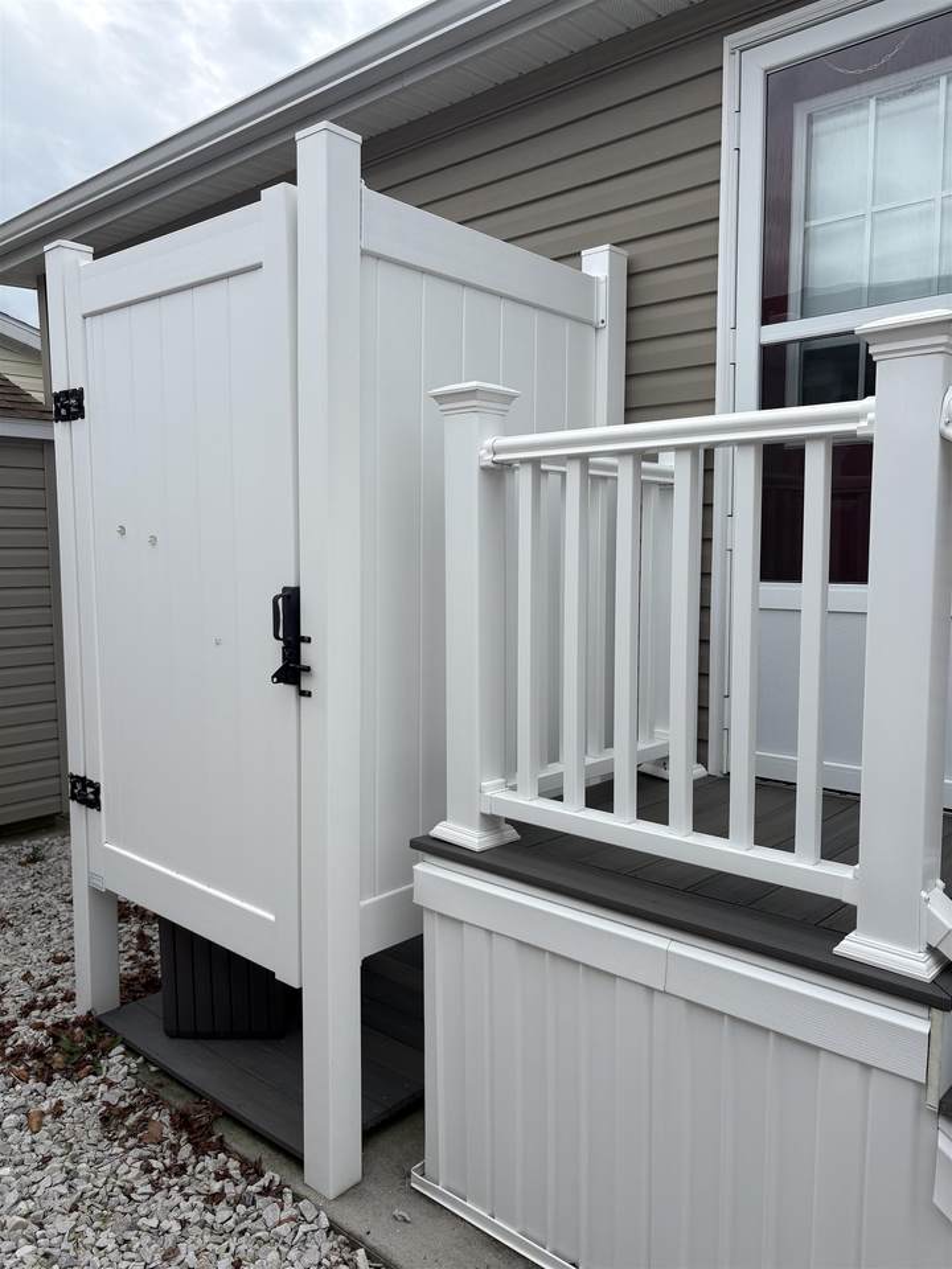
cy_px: 634
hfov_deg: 53.1
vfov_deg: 67.3
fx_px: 953
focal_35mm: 26
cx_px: 476
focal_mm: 5.96
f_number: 1.6
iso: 50
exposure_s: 1/1953
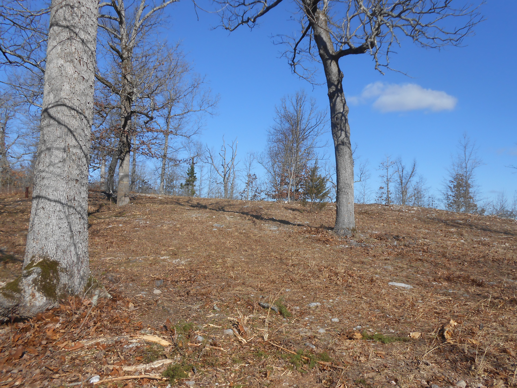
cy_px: 196
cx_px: 255
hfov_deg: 65.3
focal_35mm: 27
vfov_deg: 51.4
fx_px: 403
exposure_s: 1/1000
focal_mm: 4.6
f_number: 3.5
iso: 80
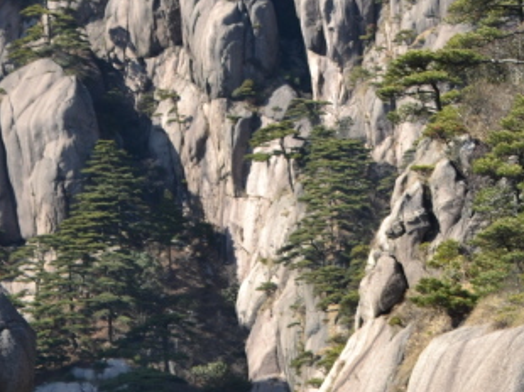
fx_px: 3464
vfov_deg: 6.4
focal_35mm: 229
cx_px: 676
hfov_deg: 8.5
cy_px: -55
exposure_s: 1/125
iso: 100
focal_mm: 48
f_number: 5.6
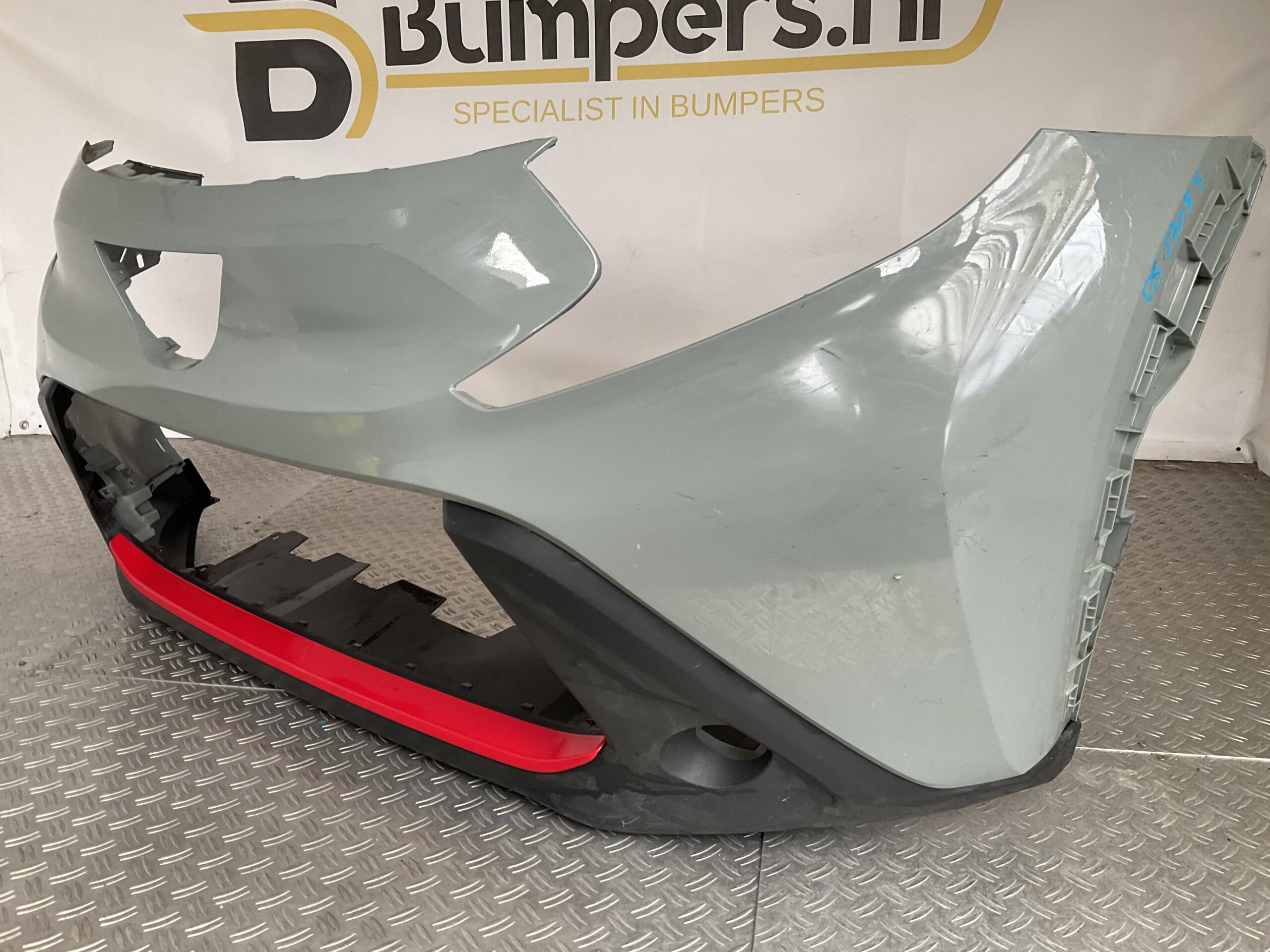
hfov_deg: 61.7
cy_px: 476
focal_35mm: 29
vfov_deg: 48.2
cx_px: 635
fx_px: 1064
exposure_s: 1/50
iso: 50
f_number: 1.8
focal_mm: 3
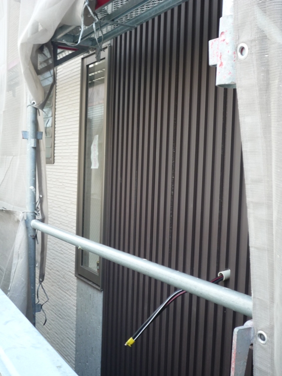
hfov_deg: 32.9
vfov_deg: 42.9
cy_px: 188
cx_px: 141
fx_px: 478
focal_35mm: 44
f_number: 4.3
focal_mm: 7.8
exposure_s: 1/40
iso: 125
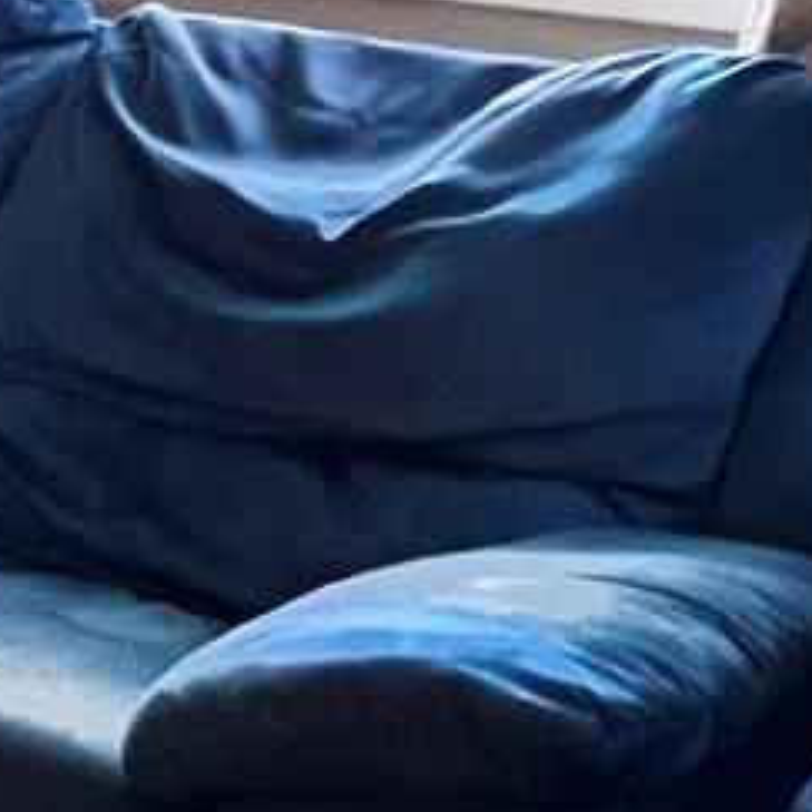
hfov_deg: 11.7
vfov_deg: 17.9
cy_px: 348
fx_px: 2574
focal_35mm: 97
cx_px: -1494
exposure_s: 1/60
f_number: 1.8
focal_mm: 1.57
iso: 640
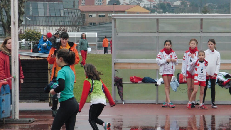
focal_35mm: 218
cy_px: 72
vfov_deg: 5.6
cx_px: 116
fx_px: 1336
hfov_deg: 9.9
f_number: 4.3
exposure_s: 1/250
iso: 400
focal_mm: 35.1
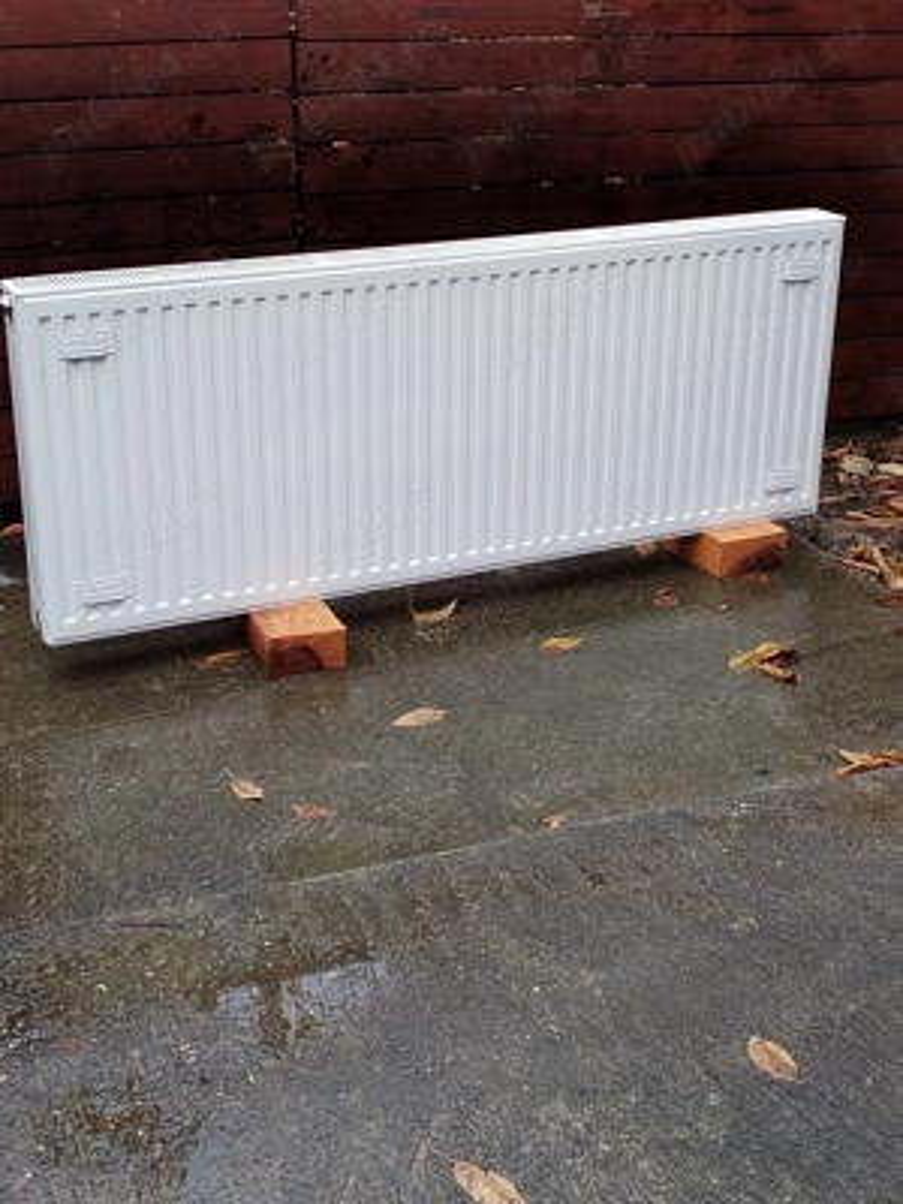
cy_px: 602
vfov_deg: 37.5
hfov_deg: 28.6
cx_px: 452
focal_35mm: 51
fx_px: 1774
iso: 100
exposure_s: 1/126
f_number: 1.8
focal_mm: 4.75
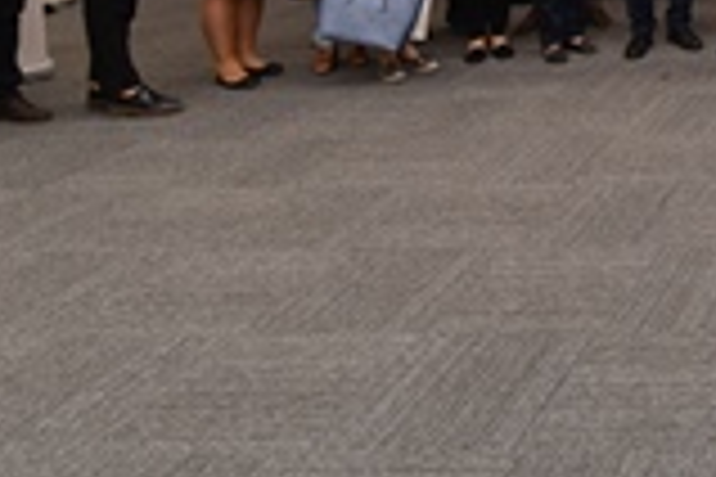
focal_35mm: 52
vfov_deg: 21.8
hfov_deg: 27.8
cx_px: 1040
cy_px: -232
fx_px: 1034
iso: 800
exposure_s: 1/100
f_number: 5
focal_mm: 16
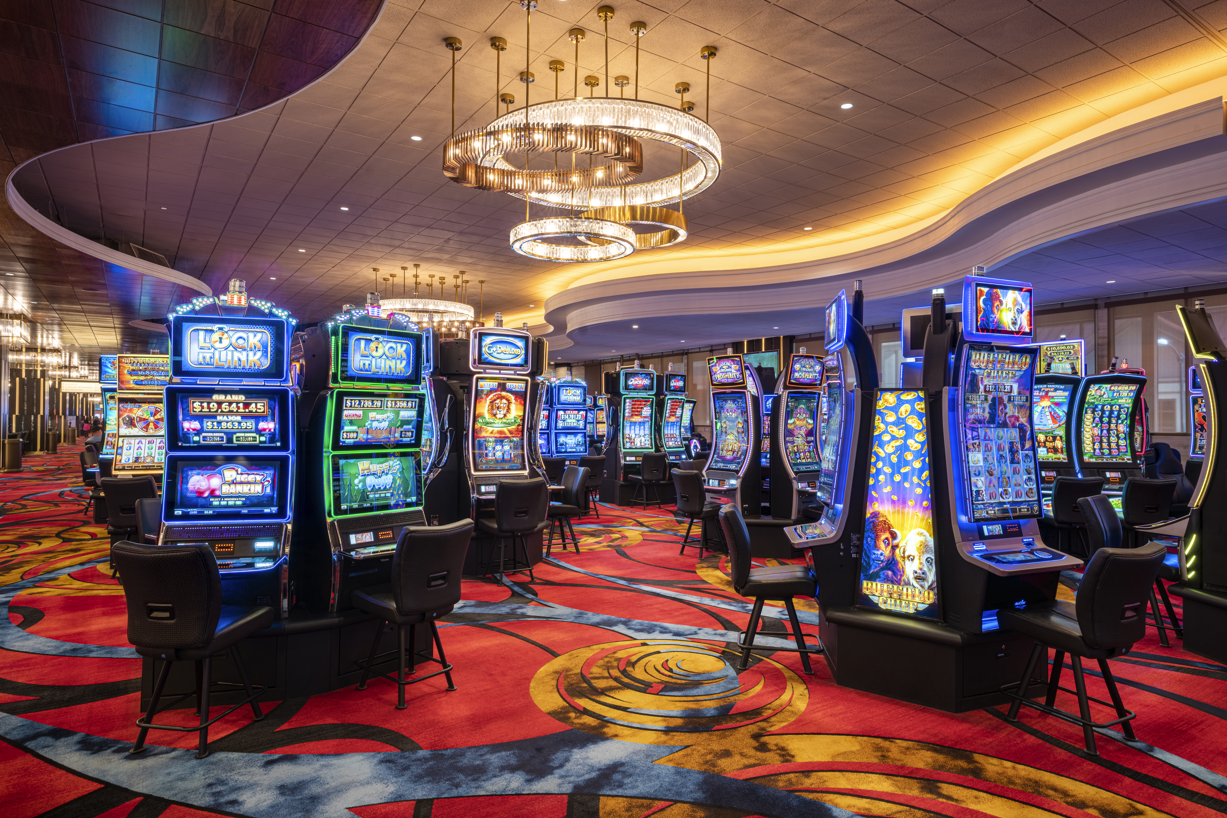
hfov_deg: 81.2
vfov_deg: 59.5
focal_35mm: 21
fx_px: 716
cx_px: 614
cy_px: 409
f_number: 13
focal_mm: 21
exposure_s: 1/4
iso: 100
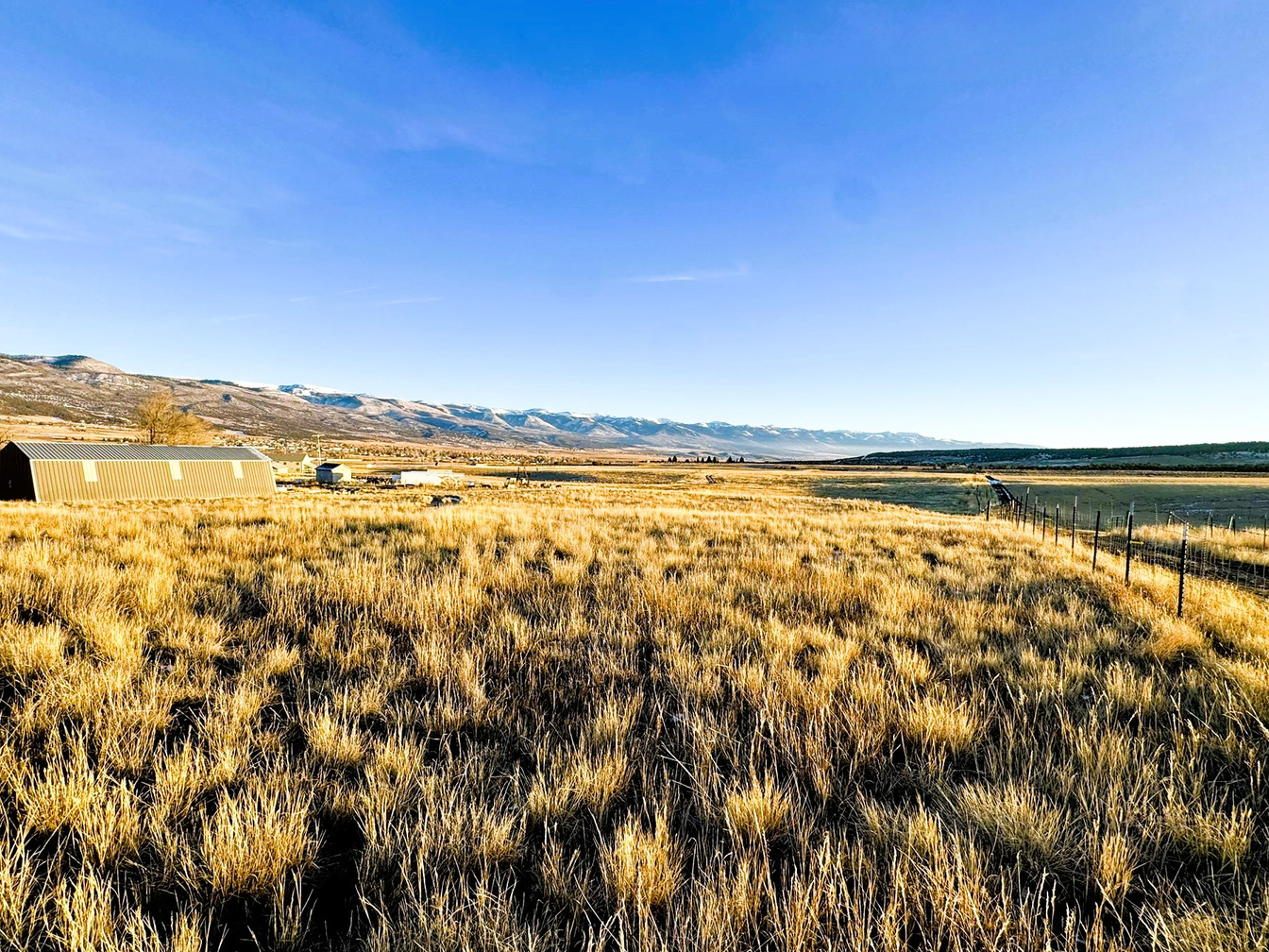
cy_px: 498
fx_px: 587
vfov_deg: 78.1
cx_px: 604
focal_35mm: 16
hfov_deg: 94.4
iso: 40
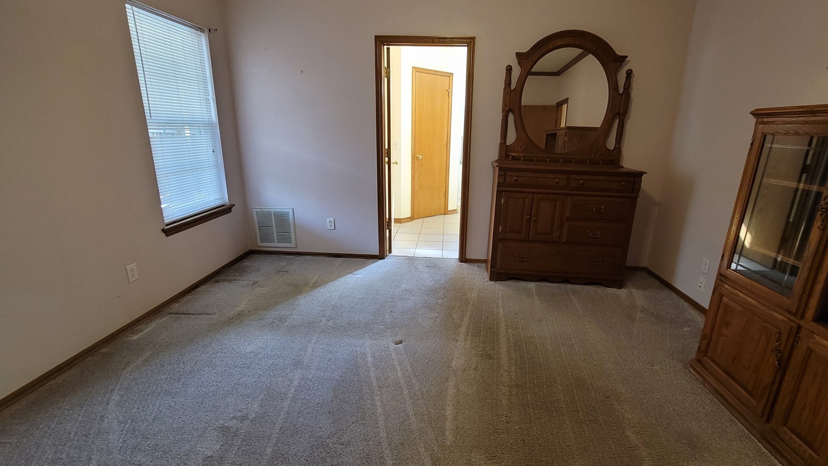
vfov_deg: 70.5
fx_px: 329
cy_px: 226
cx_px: 437
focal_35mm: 15
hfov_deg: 102.9
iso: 400
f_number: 2.2
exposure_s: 1/40
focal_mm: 2.2
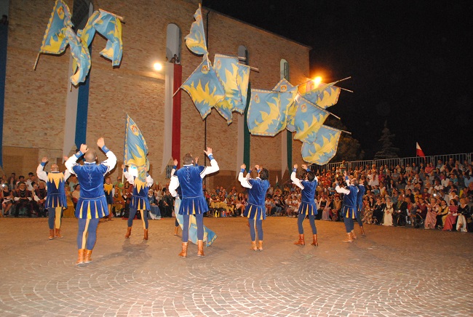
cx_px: 236
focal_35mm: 27
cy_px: 158
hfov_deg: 67.3
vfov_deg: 48.1
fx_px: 355
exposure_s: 1/60
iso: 1600
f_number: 5.6
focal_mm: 18
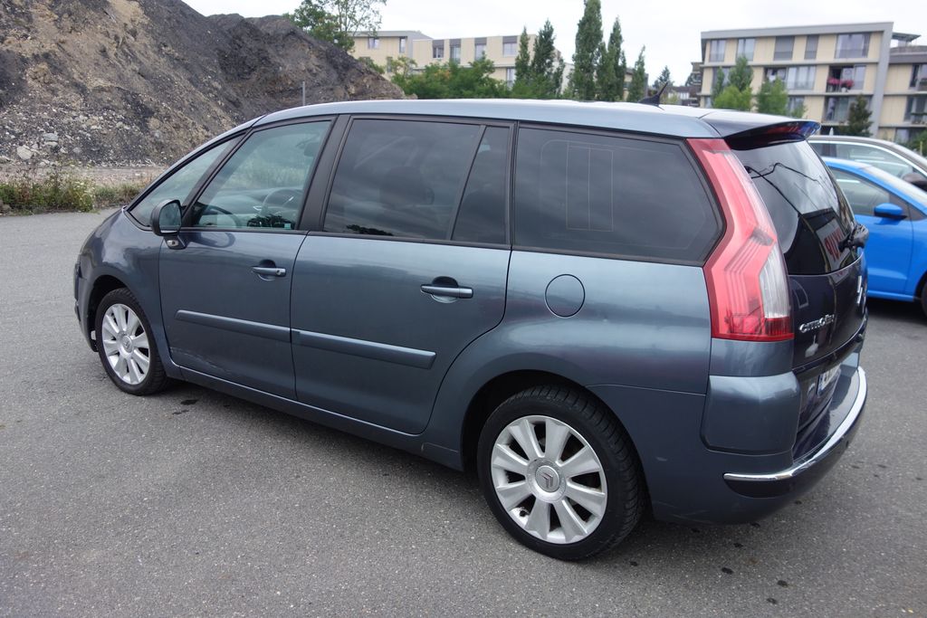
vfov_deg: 46.4
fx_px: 721
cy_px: 309
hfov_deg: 65.5
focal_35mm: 28
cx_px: 464
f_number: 1.8
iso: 125
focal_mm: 10.4
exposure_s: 1/1600
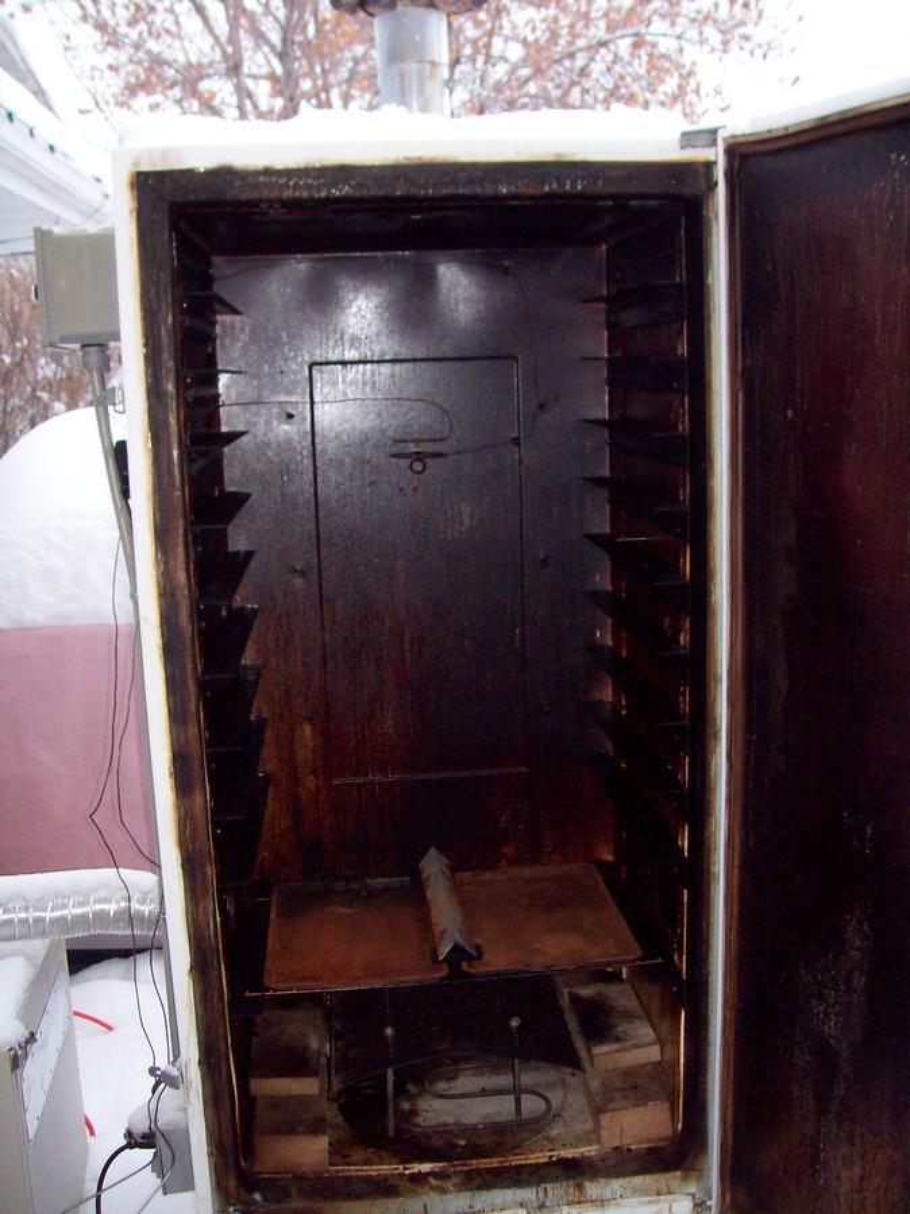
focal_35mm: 36
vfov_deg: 51.4
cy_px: 607
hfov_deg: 39.6
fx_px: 1263
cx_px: 455
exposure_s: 1/64
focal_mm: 6
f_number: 2.7
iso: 140
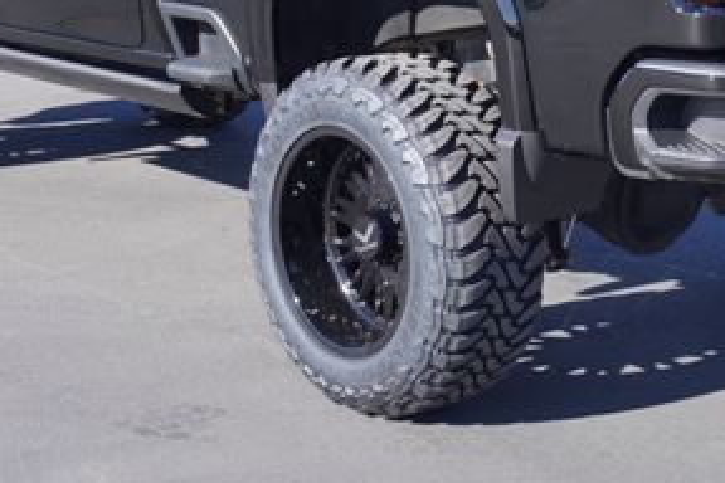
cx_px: 443
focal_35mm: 90
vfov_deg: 15.0
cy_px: 35
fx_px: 1815
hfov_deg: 22.6
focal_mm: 27
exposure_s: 1/125
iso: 100
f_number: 6.3
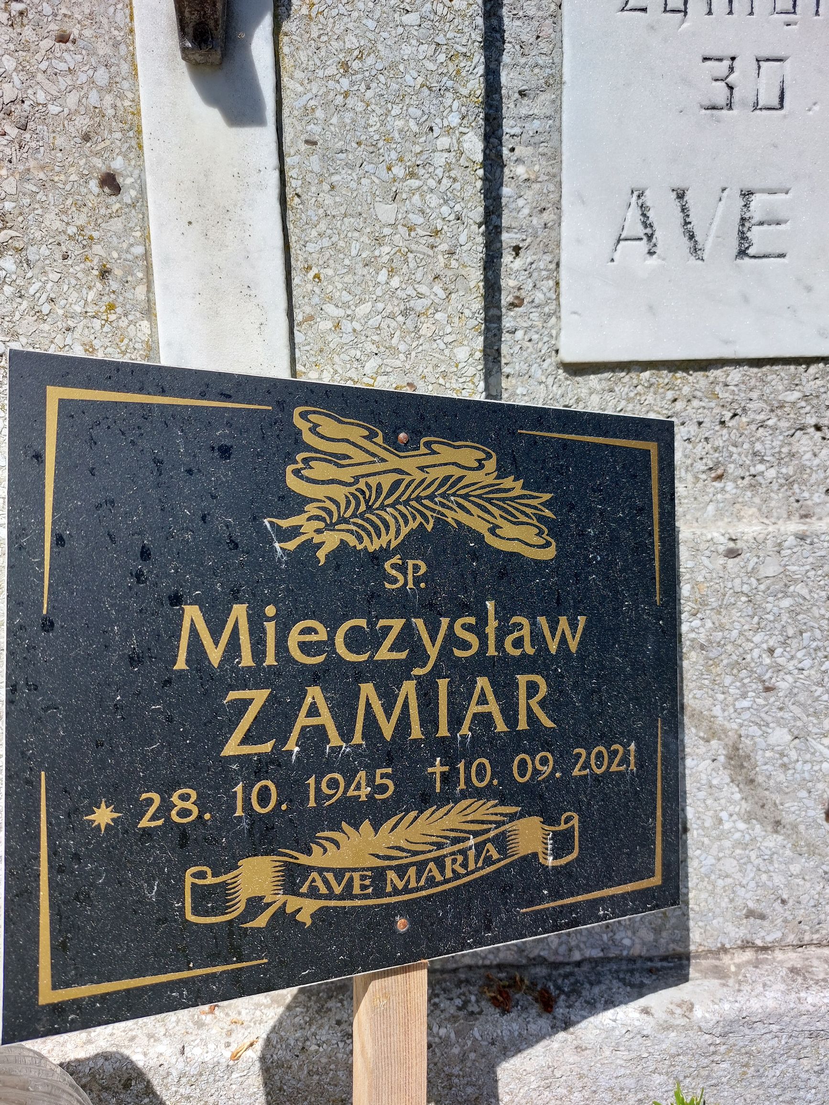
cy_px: 552
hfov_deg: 56.8
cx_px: 414
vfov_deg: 71.6
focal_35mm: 24
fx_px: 766
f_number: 1.8
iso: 25
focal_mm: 5.23
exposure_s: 1/706
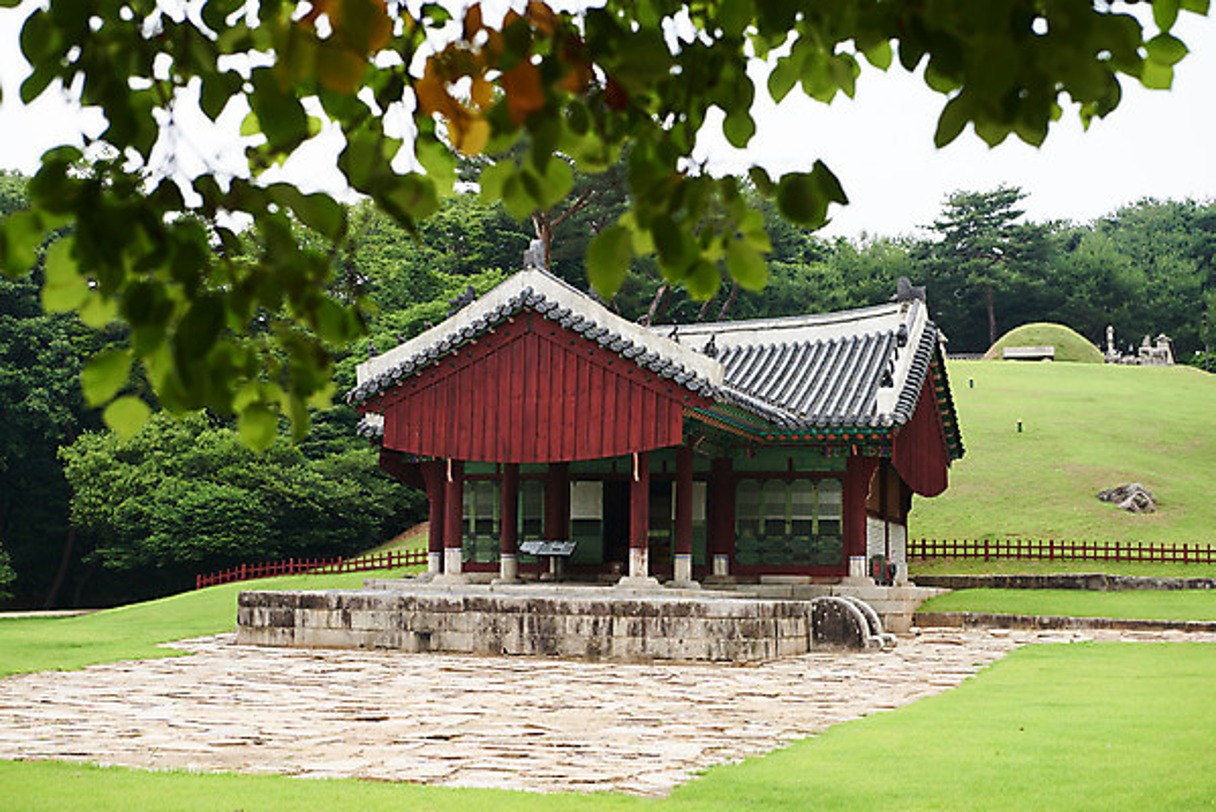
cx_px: 608
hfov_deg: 39.6
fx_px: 1690
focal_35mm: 50
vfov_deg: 27.0
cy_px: 406
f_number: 5.6
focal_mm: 50
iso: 400
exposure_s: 1/800
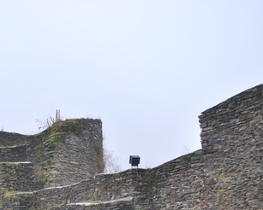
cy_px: 166
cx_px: 63
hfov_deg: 28.3
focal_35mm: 66
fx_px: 514
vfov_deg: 22.9
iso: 320
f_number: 4.2
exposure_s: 1/60
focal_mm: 24
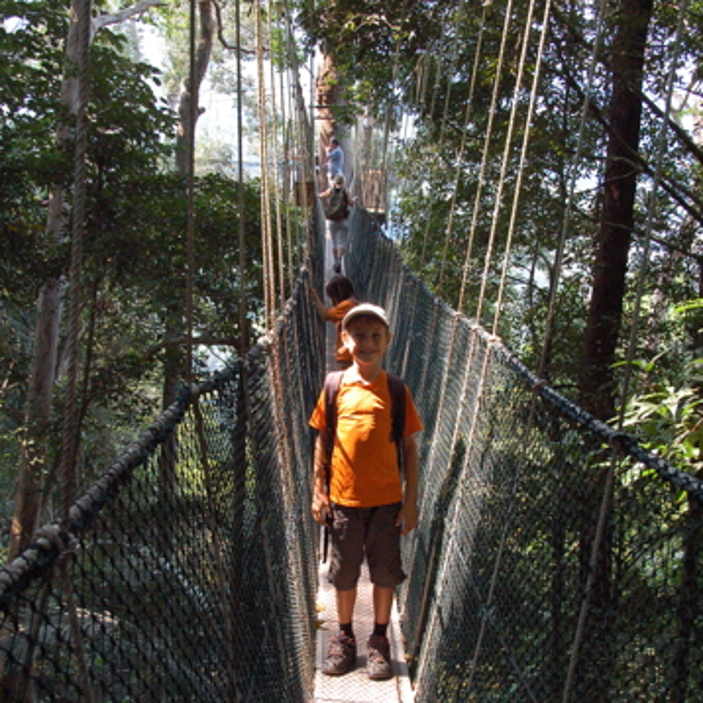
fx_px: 1080
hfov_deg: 36.1
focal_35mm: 47
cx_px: 348
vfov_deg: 36.0
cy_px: 412
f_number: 7.1
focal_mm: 24
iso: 1600
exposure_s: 1/200
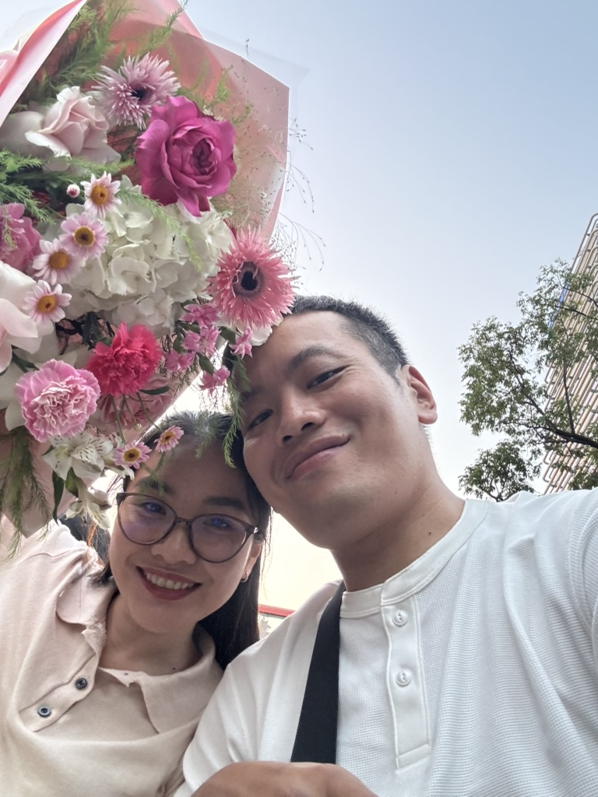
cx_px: 299
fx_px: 691
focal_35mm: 30
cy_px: 398
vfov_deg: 60.0
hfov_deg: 46.8
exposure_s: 1/60
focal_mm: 2.69
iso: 160
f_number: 1.9
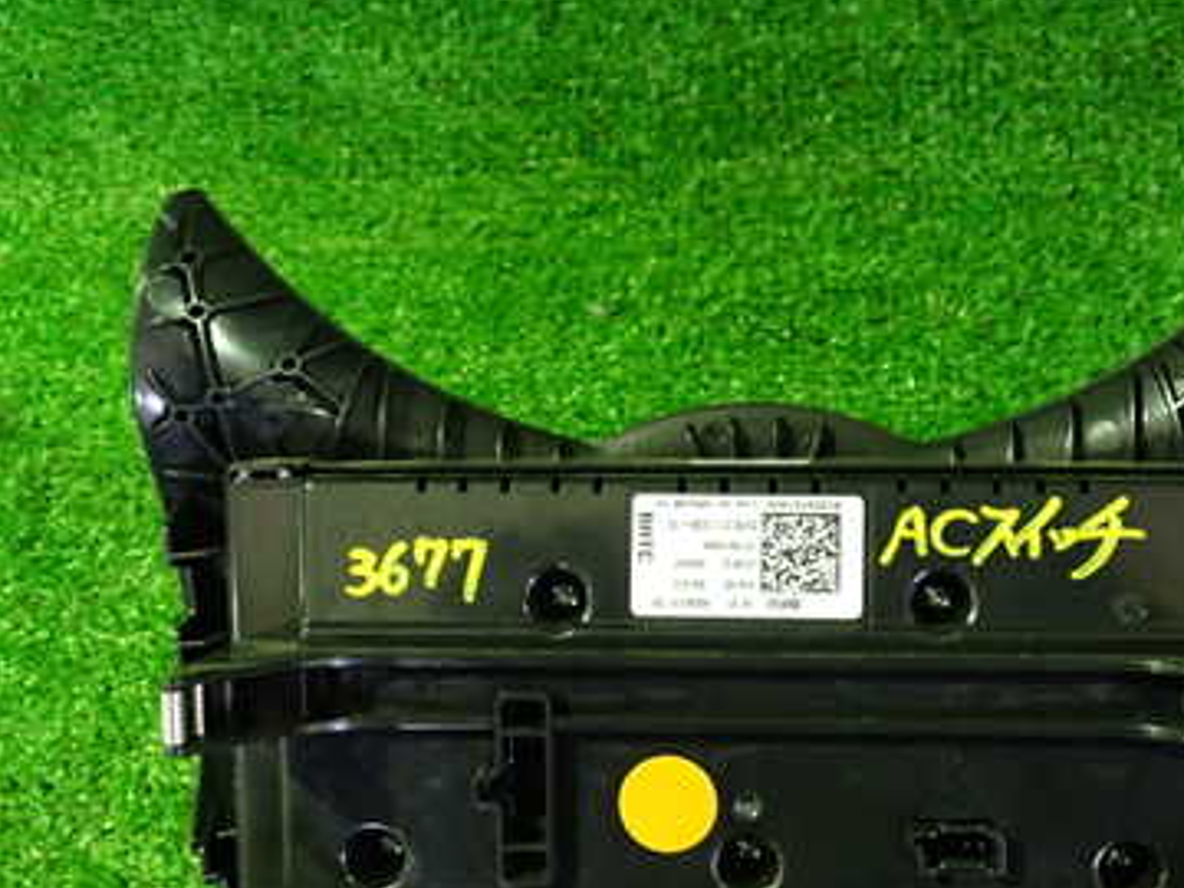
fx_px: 1710
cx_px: 717
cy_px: 582
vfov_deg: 28.9
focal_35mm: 50
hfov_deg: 38.0
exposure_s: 1/13
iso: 800
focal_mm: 5.4
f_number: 2.3
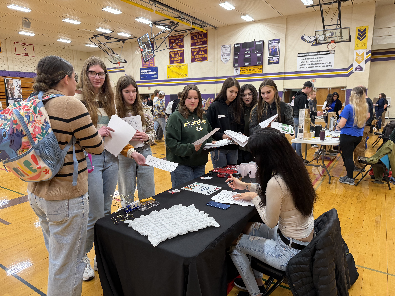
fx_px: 274
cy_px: 148
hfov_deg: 71.6
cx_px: 198
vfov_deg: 56.8
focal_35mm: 24
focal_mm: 6.76
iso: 200
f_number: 1.78
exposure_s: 1/112
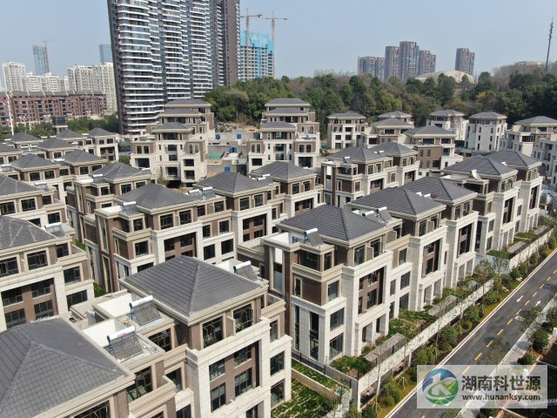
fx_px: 467
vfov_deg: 48.2
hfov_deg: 61.7
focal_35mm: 29
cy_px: 209
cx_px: 278
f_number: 3
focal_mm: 5
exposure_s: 1/1000
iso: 100
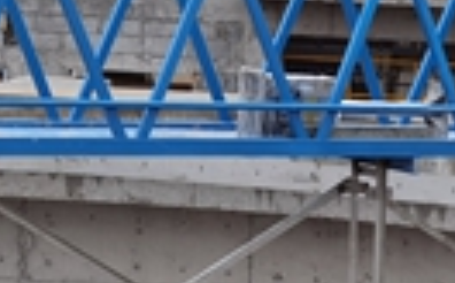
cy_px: 442
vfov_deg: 7.4
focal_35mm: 174
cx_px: 462
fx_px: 2154
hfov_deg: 11.9
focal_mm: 6.71
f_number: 1.9
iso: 50
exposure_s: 1/1821
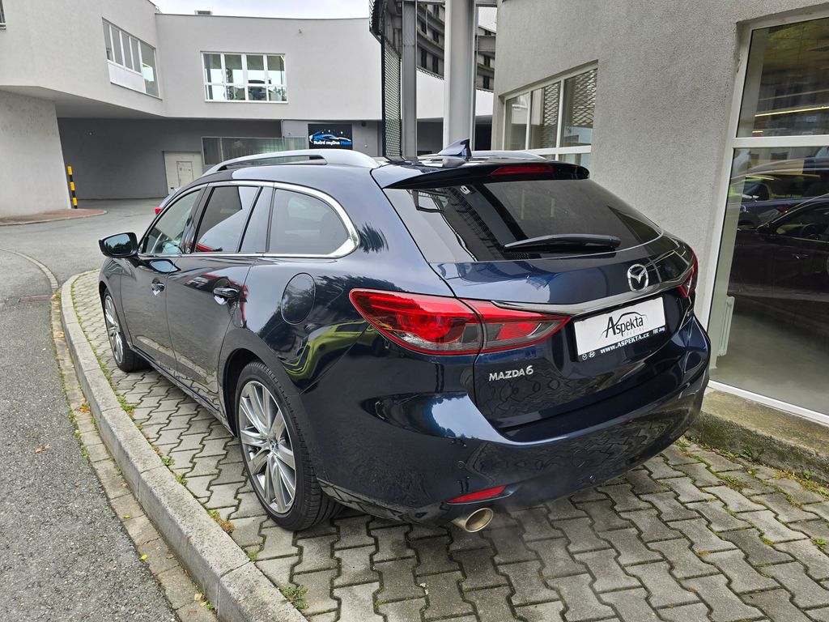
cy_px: 311
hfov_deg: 73.9
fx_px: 551
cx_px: 414
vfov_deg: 58.9
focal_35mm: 23
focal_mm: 6.3
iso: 40
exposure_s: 1/180
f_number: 1.7
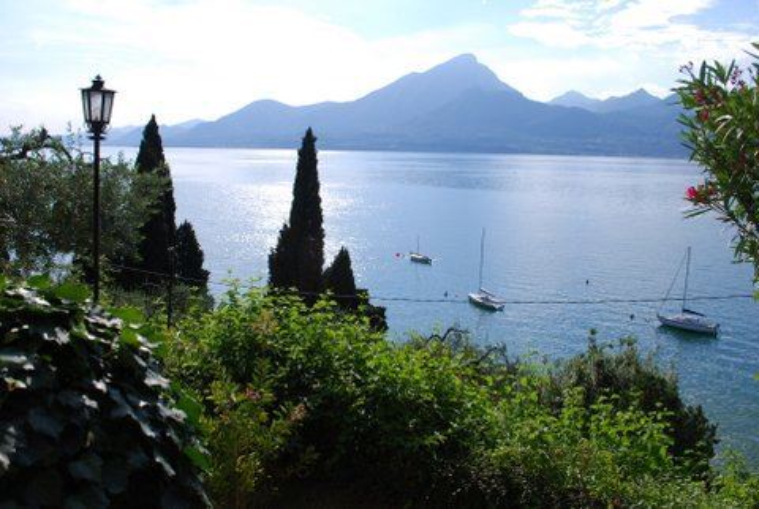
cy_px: 254
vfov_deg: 43.8
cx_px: 380
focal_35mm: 30
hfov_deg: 61.8
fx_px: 634
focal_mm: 20
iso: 100
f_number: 9
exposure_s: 1/320
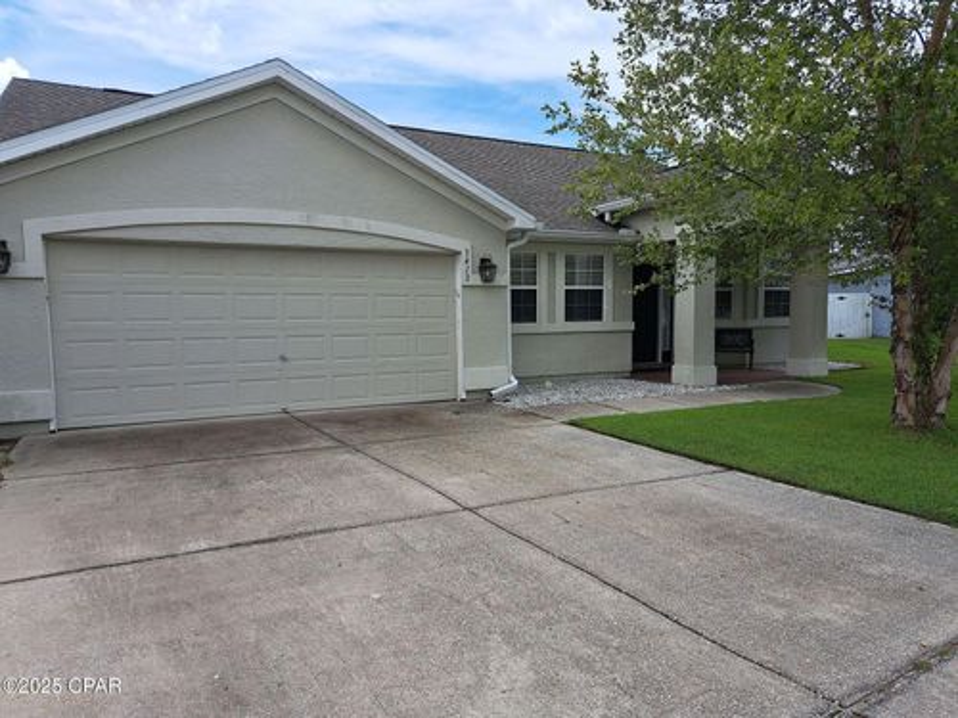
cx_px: 479
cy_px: 359
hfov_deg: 71.6
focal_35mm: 24
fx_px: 664
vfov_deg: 56.8
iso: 50
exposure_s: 1/1250
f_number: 1.8
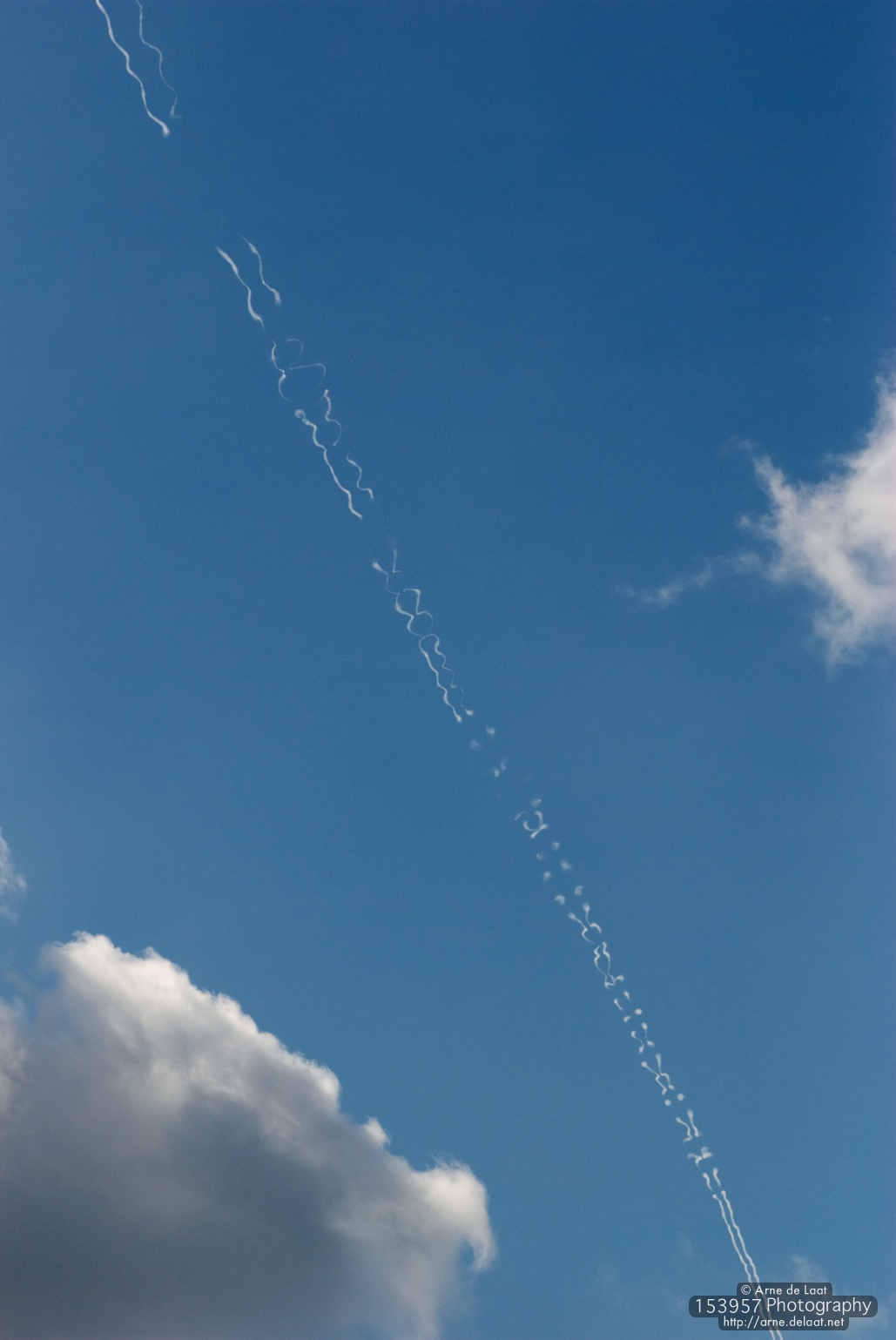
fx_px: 8382
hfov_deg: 6.1
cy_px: 670
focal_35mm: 225
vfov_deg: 9.1
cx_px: 448
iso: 320
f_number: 7.1
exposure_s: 1/3200
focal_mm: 150
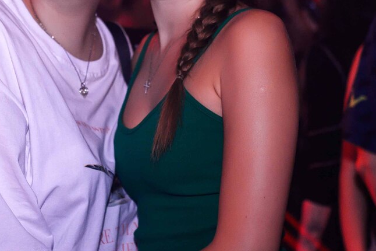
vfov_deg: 13.1
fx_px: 1086
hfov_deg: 19.5
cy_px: 111
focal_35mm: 104
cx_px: 103
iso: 400
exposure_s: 1/200
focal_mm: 35
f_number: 2.5
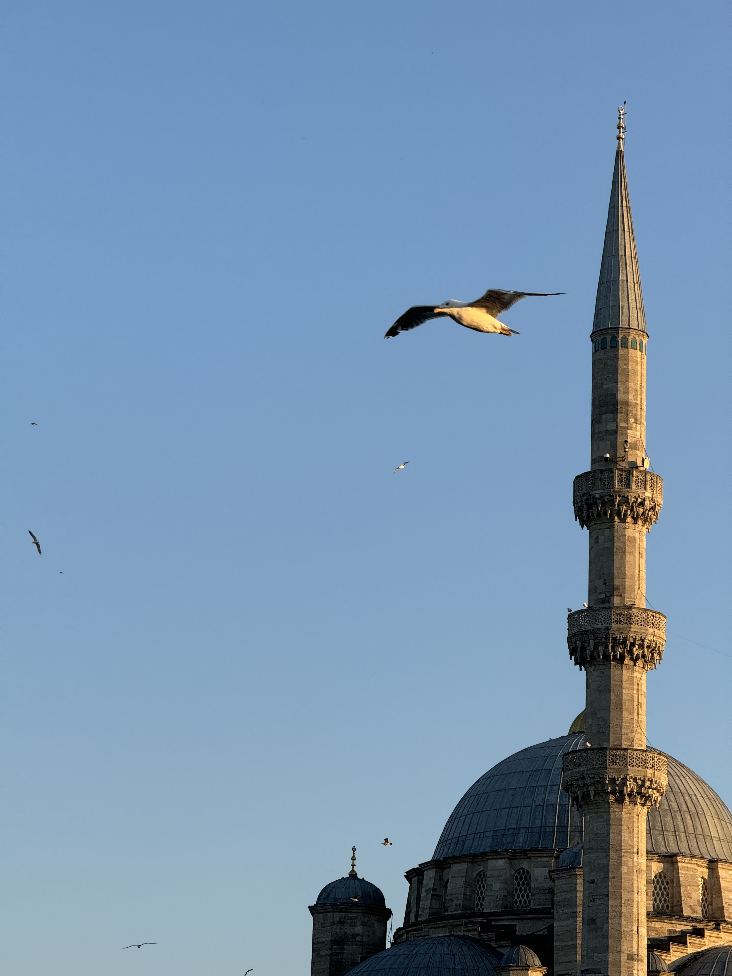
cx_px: 366
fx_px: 3383
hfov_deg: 12.3
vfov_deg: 16.4
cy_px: 488
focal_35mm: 120
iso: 50
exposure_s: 1/525
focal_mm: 15.66
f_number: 2.8
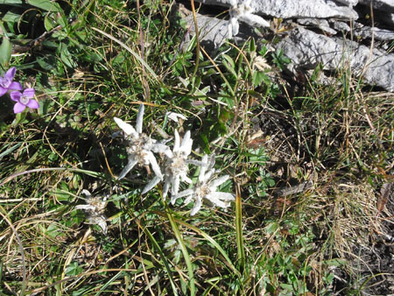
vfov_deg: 28.1
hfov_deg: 36.8
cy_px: 148
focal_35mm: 52
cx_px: 197
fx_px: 592
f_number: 5
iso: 80
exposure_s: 1/250
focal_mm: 9.3
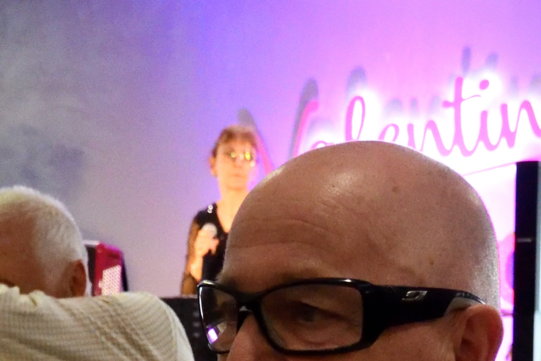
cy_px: 993
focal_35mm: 155
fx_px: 2329
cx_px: 222
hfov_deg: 13.2
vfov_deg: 7.9
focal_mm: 24
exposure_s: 1/125
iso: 5000
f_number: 5.6
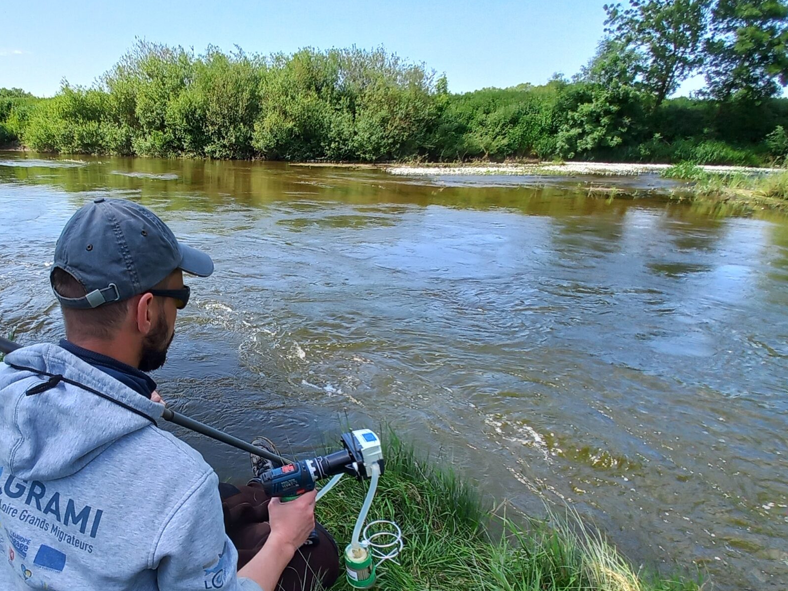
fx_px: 478
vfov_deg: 62.4
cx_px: 221
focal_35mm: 21
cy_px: 376
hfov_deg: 74.7
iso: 40
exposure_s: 1/416
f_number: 2.2
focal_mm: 1.42
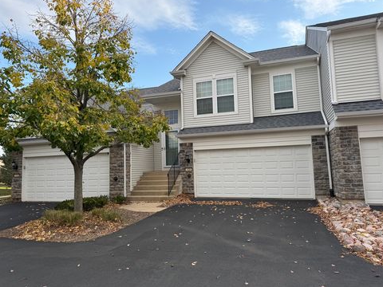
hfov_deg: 69.4
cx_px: 186
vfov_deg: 54.9
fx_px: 277
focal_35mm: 25
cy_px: 139
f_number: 1.78
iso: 80
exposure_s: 1/864
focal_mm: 6.76
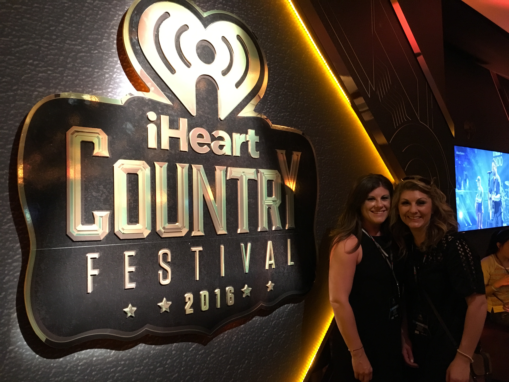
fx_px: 426
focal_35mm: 29
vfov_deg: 48.2
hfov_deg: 61.7
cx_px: 254
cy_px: 191
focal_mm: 4.15
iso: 320
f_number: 2.2
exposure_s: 1/15
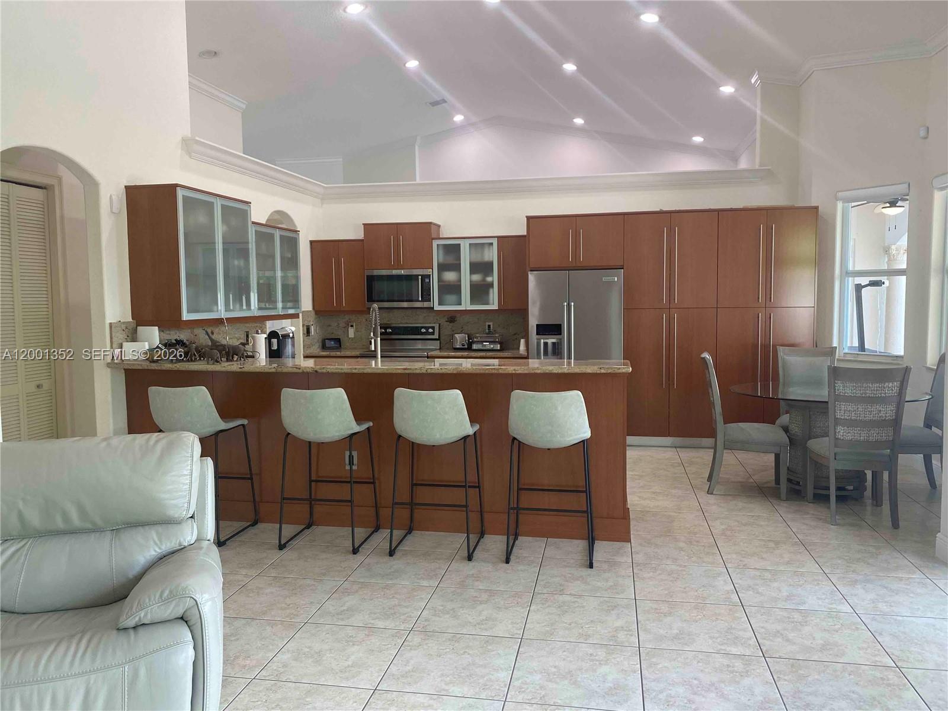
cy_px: 356
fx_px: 712
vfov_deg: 53.1
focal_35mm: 26
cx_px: 474
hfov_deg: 67.3
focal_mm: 4.25
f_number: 1.8
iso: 100
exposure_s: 1/120
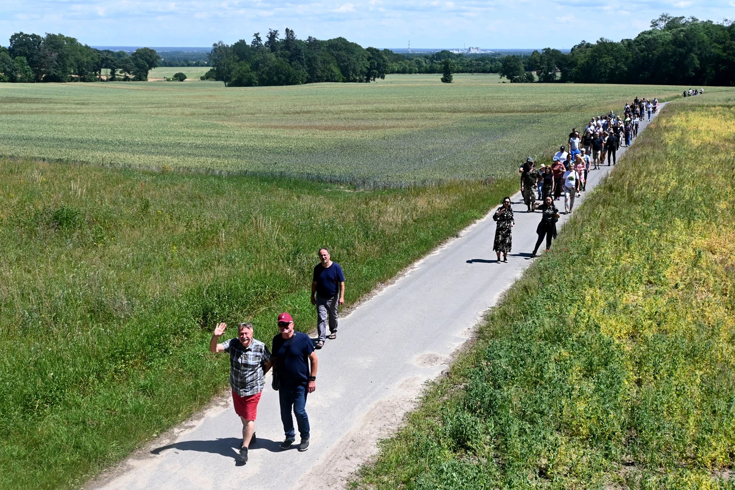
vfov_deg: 29.9
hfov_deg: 43.6
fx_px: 919
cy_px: 245
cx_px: 368
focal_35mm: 45
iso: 400
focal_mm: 30
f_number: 6.3
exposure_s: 1/1600
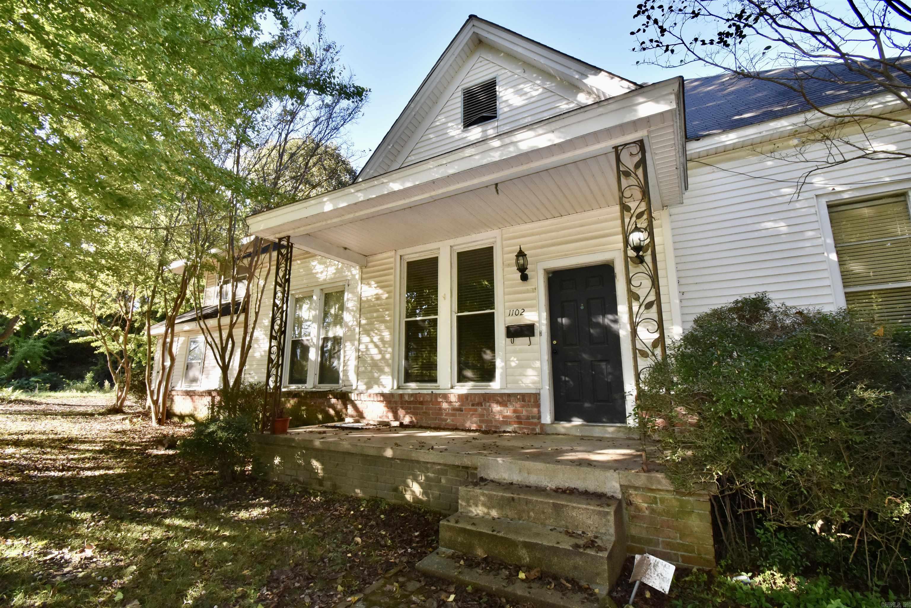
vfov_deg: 77.3
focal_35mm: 15
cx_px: 456
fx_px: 380
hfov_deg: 100.4
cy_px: 304
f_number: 14
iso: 800
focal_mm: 10
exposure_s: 1/60
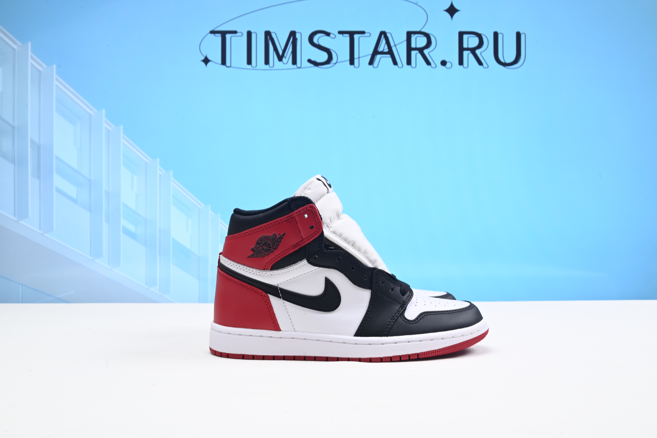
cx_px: 328
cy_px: 219
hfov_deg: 50.7
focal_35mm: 38
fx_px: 694
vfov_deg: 35.1
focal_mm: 38
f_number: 16
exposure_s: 1/2
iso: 100
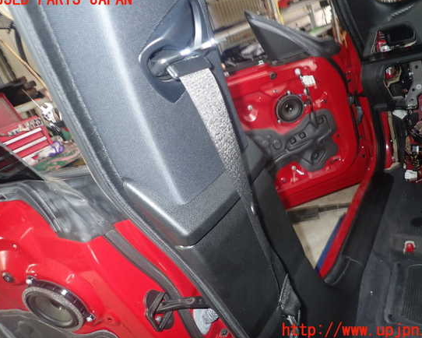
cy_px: 165
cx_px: 224
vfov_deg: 53.2
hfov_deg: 64.0
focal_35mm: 27
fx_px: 337
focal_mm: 4.5
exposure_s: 1/30
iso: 250
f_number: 2
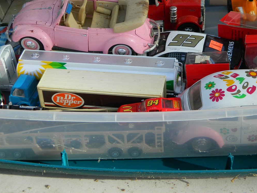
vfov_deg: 20.6
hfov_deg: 27.4
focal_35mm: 71
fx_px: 527
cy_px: 48
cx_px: 142
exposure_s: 1/320
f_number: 3.6
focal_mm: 8.4
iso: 80
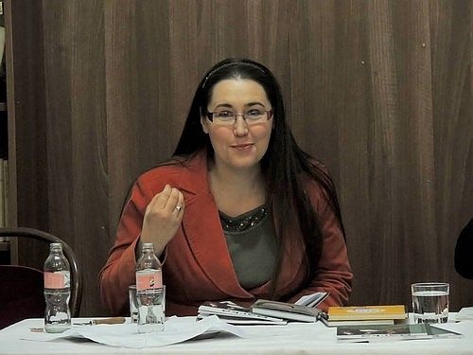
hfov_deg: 7.2
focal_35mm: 275
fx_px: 3758
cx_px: 236
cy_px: 178
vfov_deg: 5.4
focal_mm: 49
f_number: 4.7
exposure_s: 1/30
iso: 1600
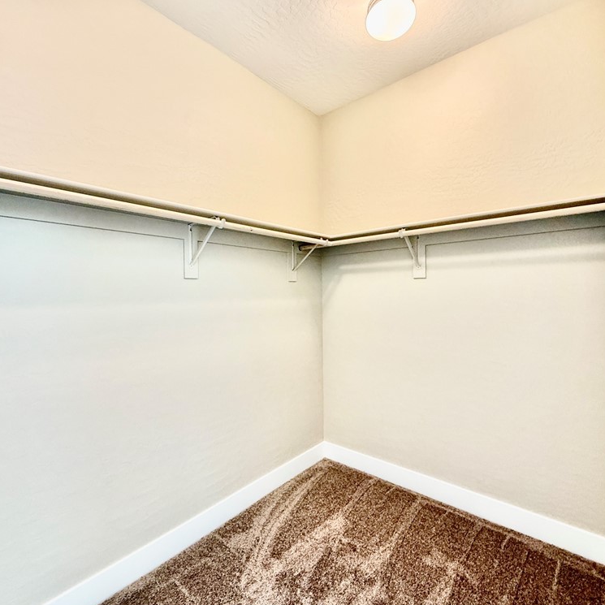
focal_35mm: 17
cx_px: 292
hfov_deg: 83.9
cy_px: 298
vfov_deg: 84.0
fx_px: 336
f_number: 2.2
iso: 250
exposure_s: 1/60
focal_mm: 2.22
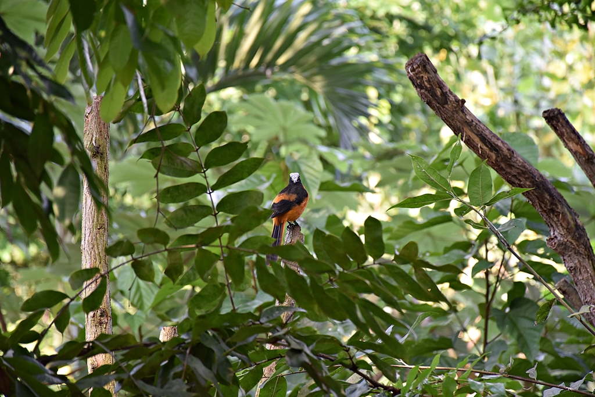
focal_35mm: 210
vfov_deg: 6.5
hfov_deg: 9.8
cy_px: 198
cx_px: 298
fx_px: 3471
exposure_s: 1/160
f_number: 5.6
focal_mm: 140
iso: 800
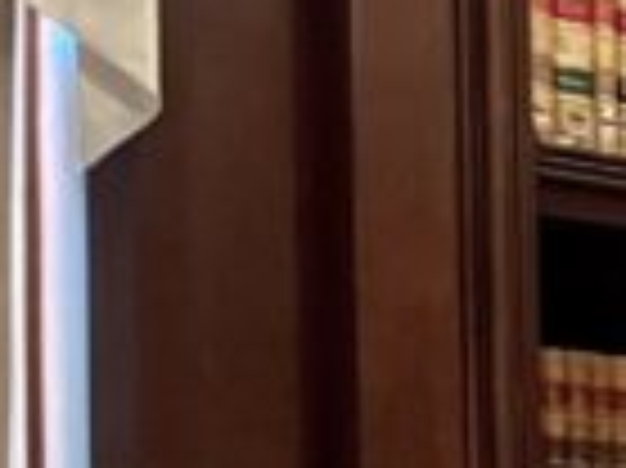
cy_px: 810
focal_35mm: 192
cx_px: 2288
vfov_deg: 7.5
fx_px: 3469
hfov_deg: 7.8
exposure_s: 1/40
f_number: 1.6
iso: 400
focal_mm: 5.1
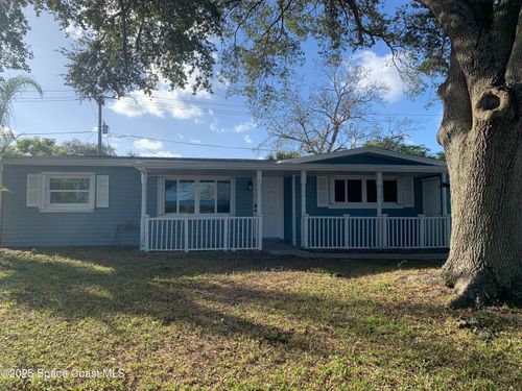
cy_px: 196
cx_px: 261
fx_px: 392
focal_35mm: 26
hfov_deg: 67.3
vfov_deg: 53.1
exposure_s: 1/1513
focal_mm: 4.25
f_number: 1.8
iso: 25
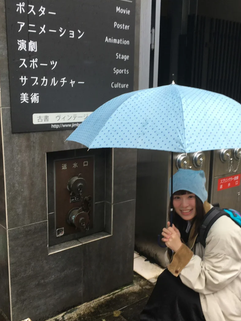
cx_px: 148
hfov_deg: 35.8
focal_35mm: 40
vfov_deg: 46.8
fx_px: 371
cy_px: 167
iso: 25
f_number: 2.2
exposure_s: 1/50
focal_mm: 4.15
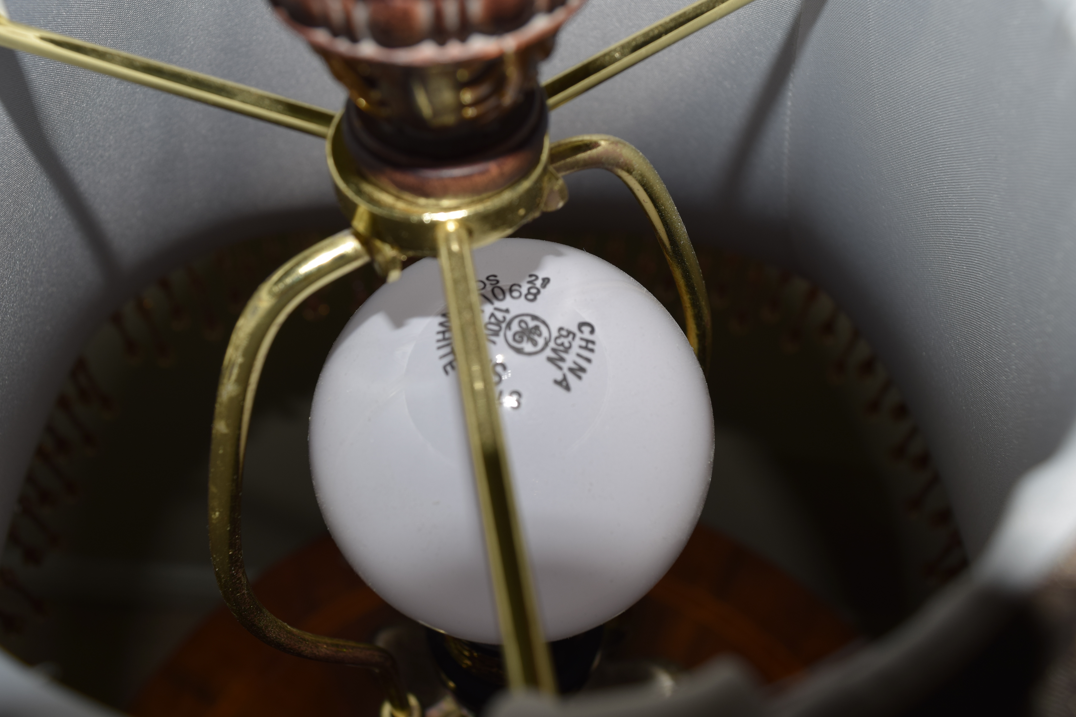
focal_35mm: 35
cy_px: 309
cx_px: 542
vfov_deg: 37.8
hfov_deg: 54.4
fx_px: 1046
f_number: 8
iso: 100
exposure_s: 1/60
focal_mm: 20
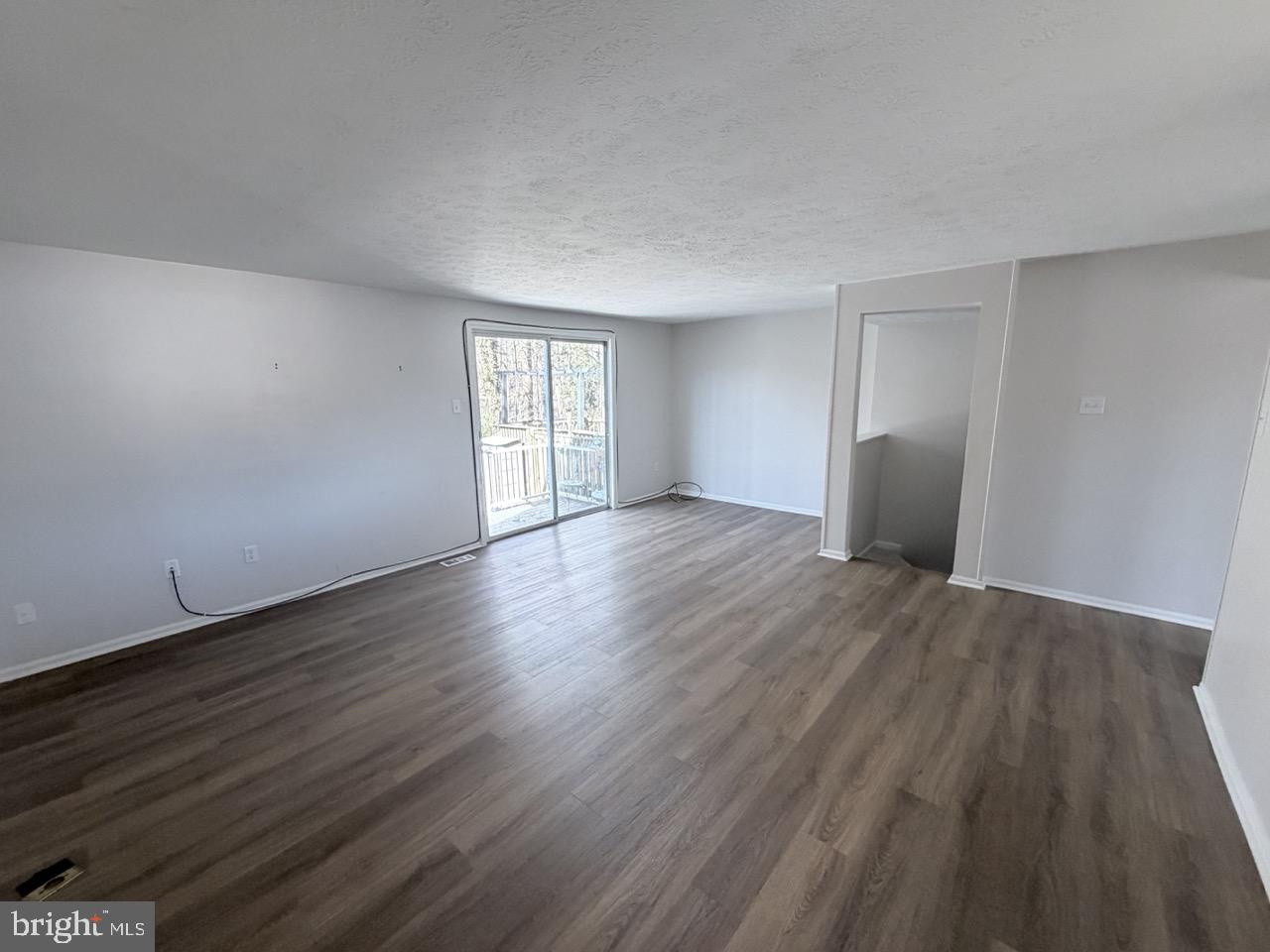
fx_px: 514
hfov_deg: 102.1
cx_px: 635
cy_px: 476
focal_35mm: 14
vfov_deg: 85.7
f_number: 2.2
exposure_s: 1/120
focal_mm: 2.22
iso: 250
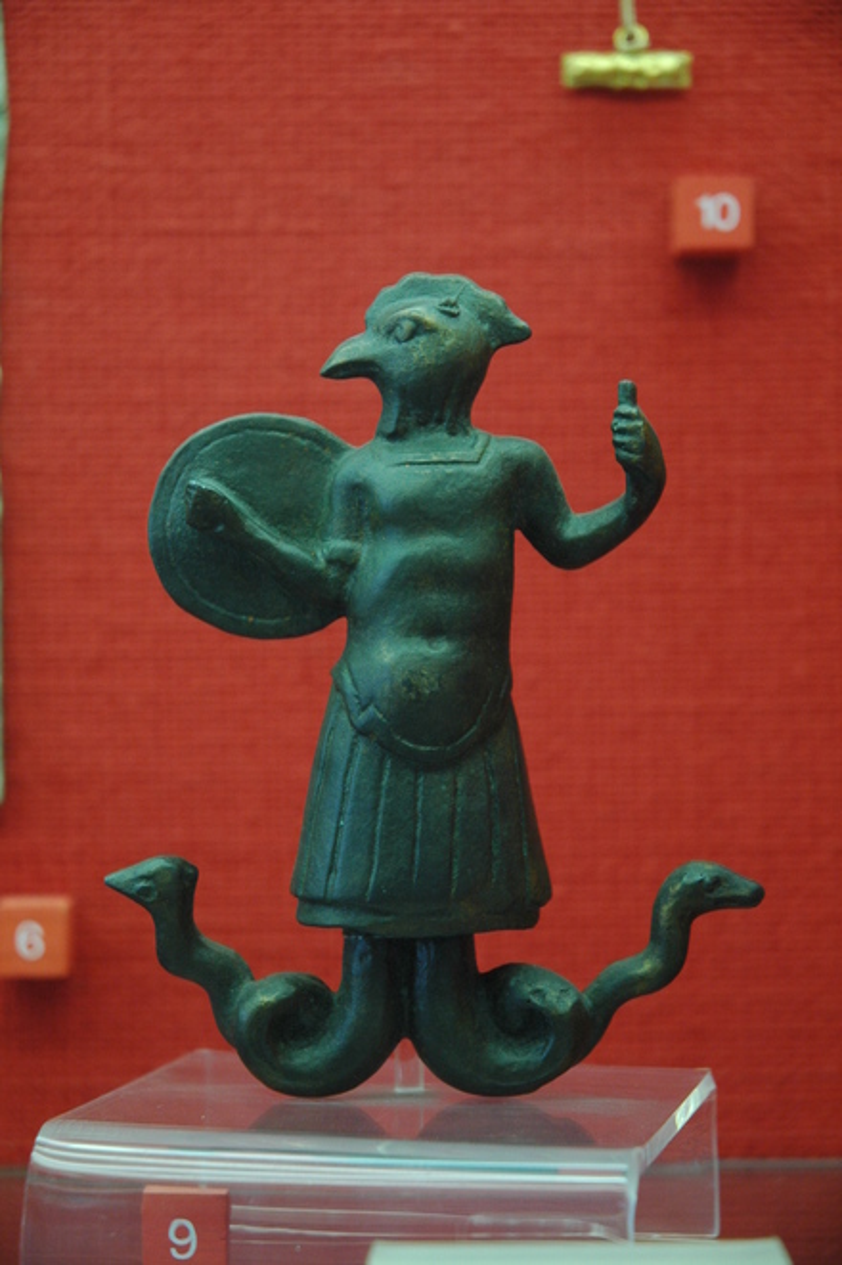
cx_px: 421
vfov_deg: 19.5
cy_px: 632
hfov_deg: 13.0
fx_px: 3687
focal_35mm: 105
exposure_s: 1/30
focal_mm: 70
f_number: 4.5
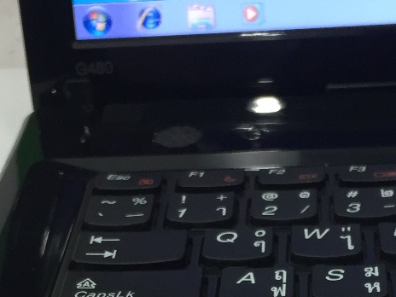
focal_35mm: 102
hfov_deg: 19.3
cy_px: 449
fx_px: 1167
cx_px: 218
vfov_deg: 13.6
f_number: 2.2
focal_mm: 4.15
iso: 100
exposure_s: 1/33
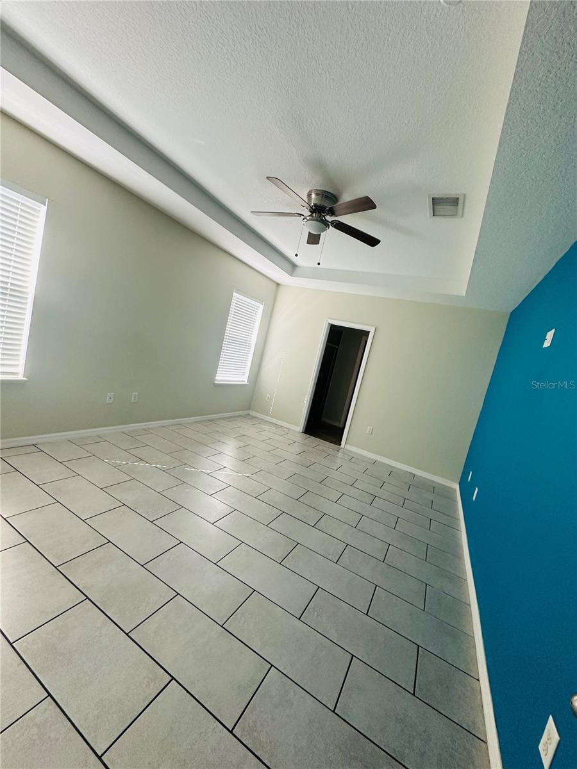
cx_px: 288
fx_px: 311
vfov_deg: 102.1
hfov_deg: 85.7
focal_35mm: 14
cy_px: 384
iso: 250
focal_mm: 2.22
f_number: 2.2
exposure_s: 1/120
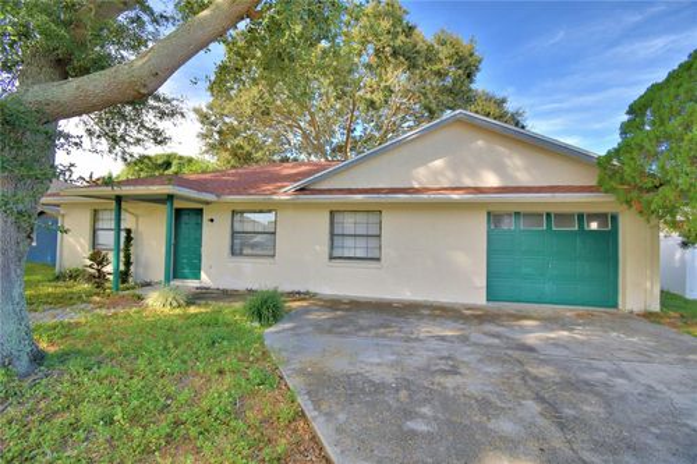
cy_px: 232
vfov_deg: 77.3
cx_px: 348
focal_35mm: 15
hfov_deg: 100.4
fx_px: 290
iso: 180
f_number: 4.5
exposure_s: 1/500
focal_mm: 10
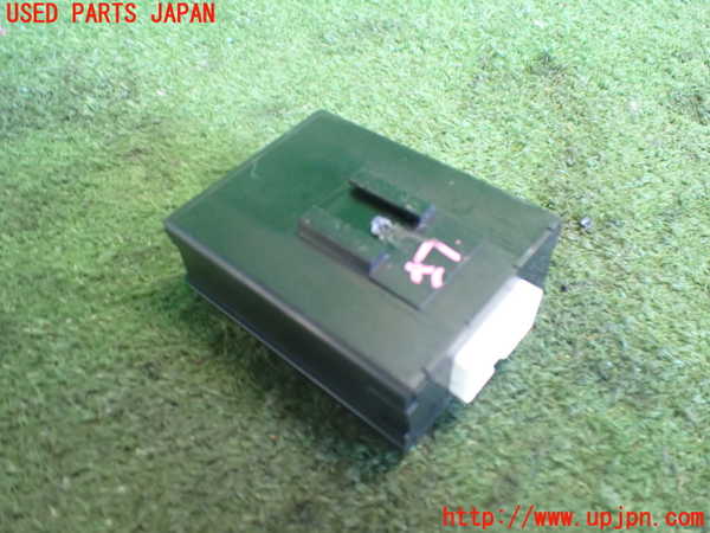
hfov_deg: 60.0
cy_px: 266
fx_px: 615
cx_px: 355
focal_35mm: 30
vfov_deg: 46.8
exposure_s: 1/30
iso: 800
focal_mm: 5.4
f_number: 2.3
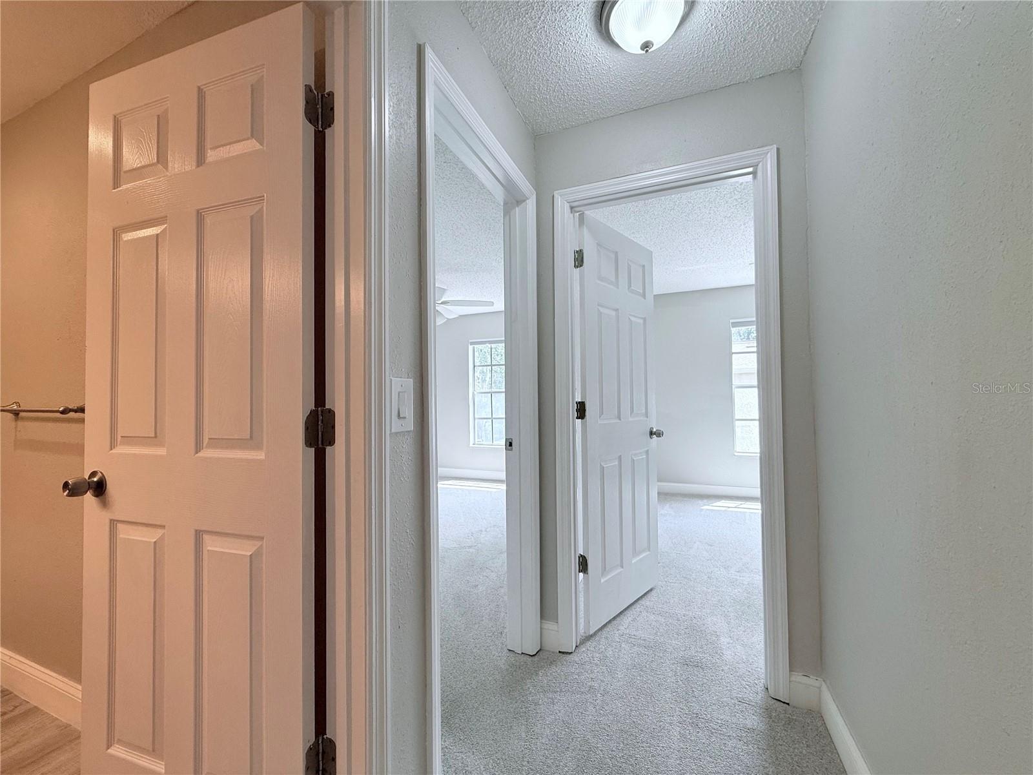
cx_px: 516
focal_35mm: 14
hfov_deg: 102.1
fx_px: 418
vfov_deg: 85.7
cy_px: 388
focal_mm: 2.22
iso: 64
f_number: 2.2
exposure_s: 1/163
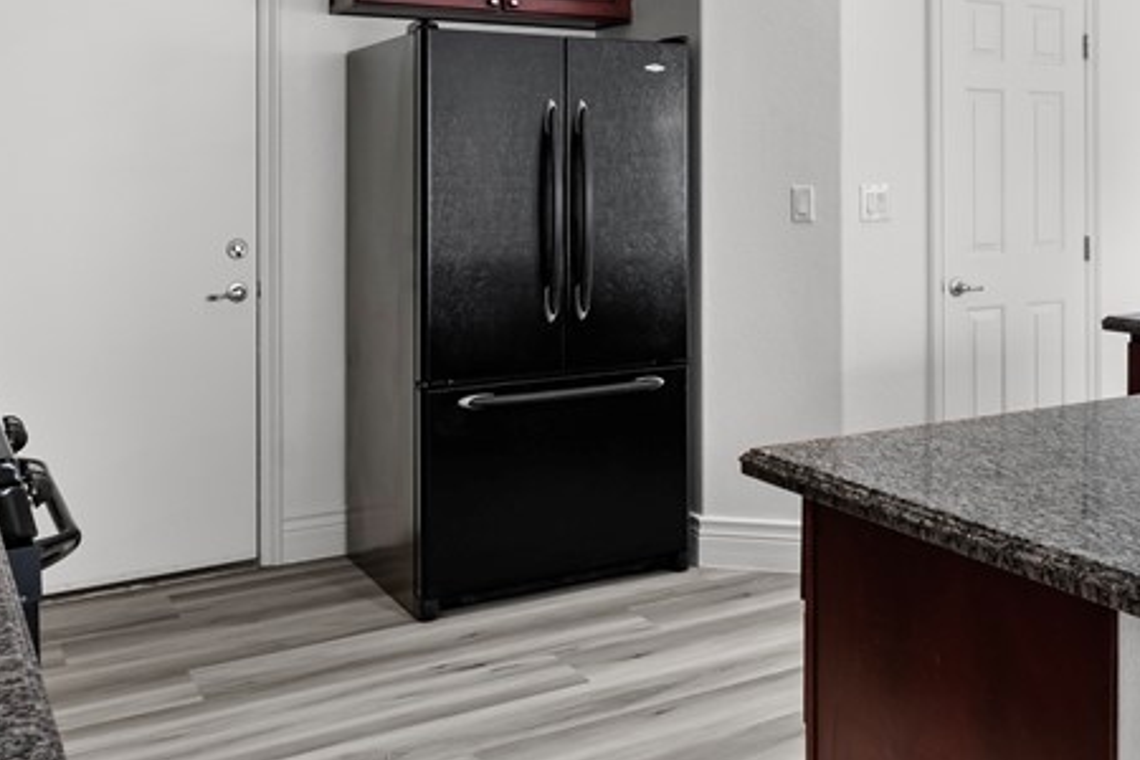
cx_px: 795
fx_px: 1298
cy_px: 157
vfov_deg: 31.8
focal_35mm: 41
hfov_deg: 46.4
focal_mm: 17
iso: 320
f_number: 8
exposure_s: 1/20
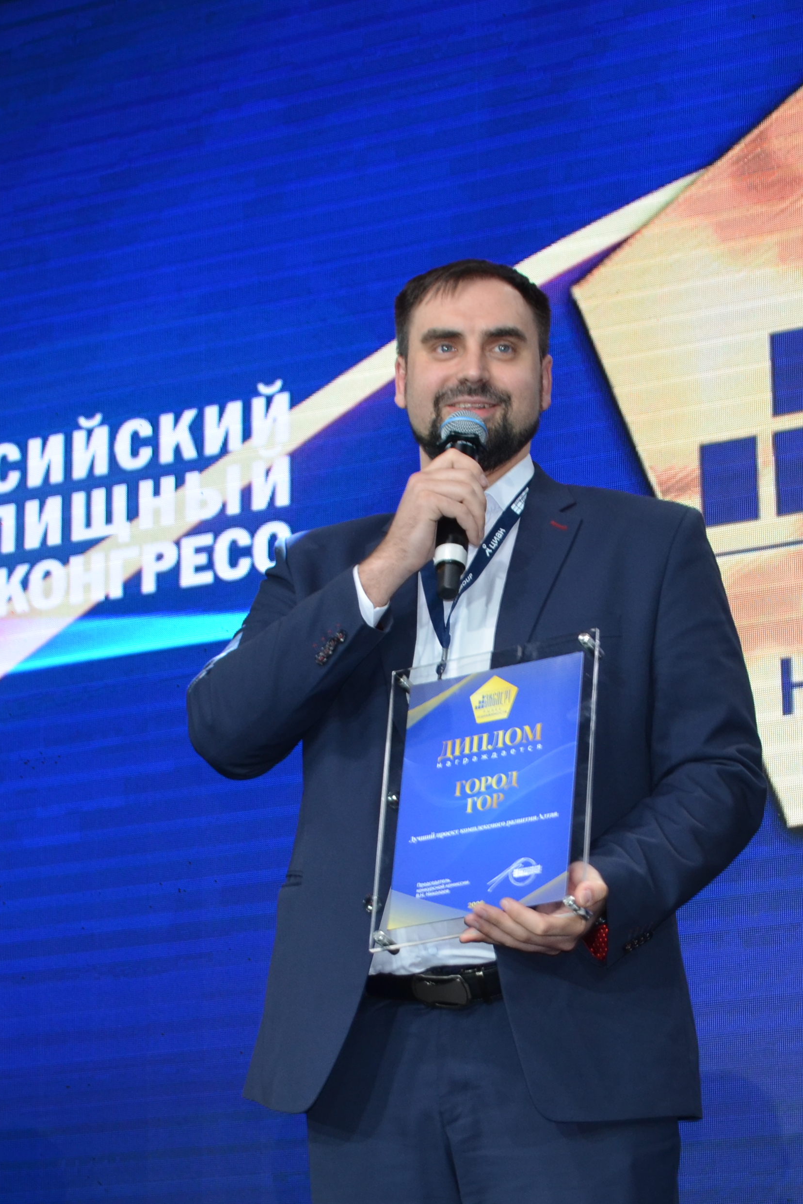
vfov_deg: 20.2
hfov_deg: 13.5
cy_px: 690
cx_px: 524
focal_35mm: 101
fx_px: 3378
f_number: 5
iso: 400
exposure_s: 1/60
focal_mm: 34
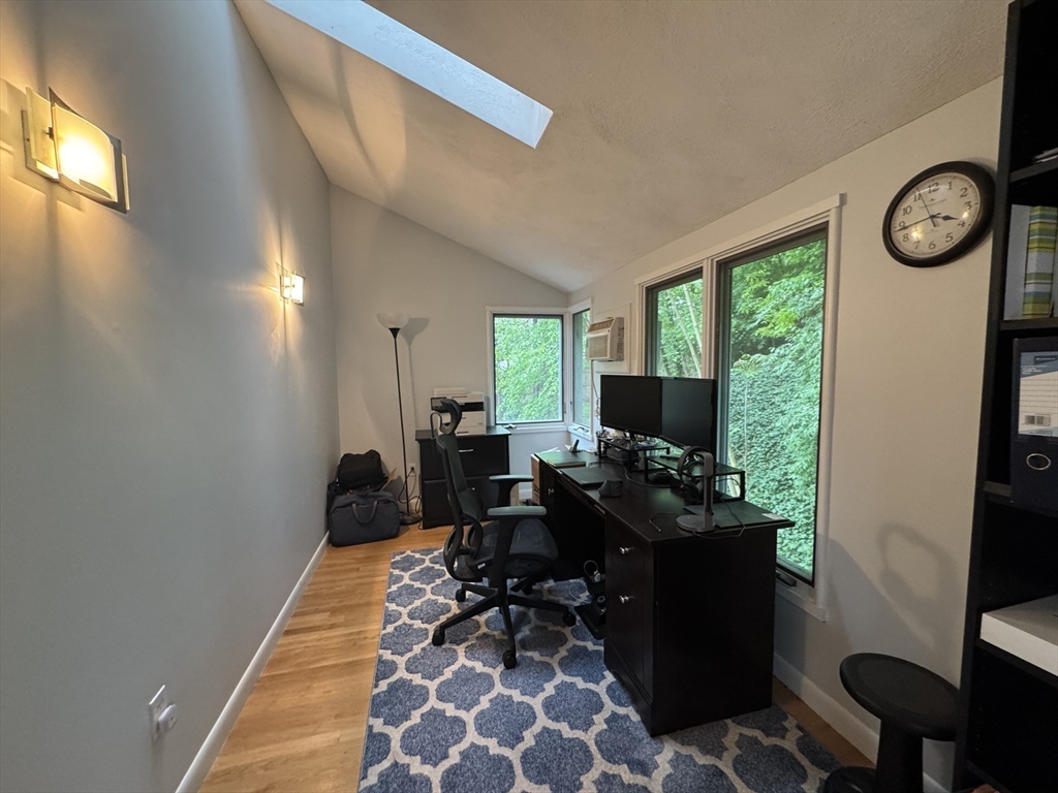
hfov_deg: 102.1
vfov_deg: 85.7
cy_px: 396
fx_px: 428
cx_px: 529
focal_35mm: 14
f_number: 2.2
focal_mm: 2.22
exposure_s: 1/60
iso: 320
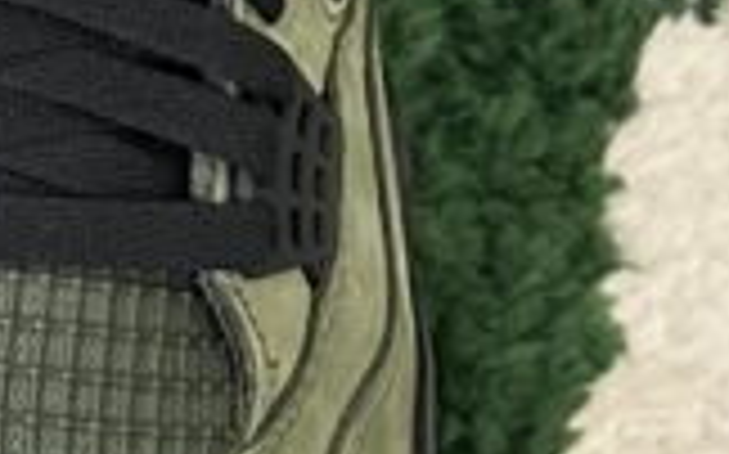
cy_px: -638
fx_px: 3196
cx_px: -351
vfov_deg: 7.6
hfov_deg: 12.4
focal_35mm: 161
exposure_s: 1/50
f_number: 1.78
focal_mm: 6.86
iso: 640
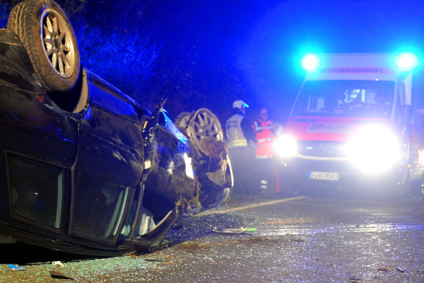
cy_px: 142
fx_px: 495
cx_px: 212
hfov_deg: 46.4
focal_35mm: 42
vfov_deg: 31.9
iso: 1600
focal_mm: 42
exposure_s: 1/50
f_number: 2.8
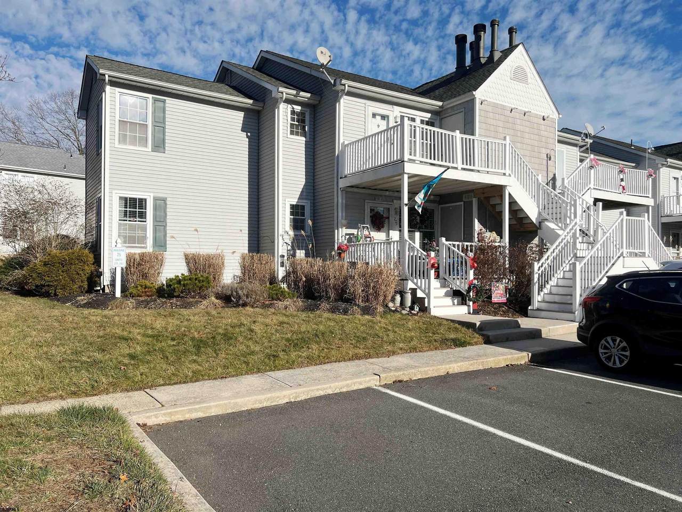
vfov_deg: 53.1
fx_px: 512
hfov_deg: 67.3
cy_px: 256
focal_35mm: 26
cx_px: 341
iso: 50
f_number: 1.5
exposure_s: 1/8000
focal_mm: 5.7
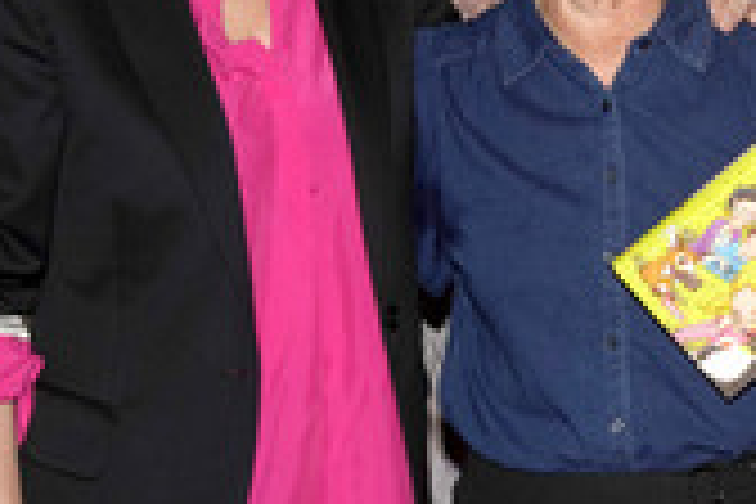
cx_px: 659
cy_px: 144
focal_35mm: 161
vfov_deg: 8.5
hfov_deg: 12.7
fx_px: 3381
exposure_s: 1/160
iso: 640
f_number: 8
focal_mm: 60
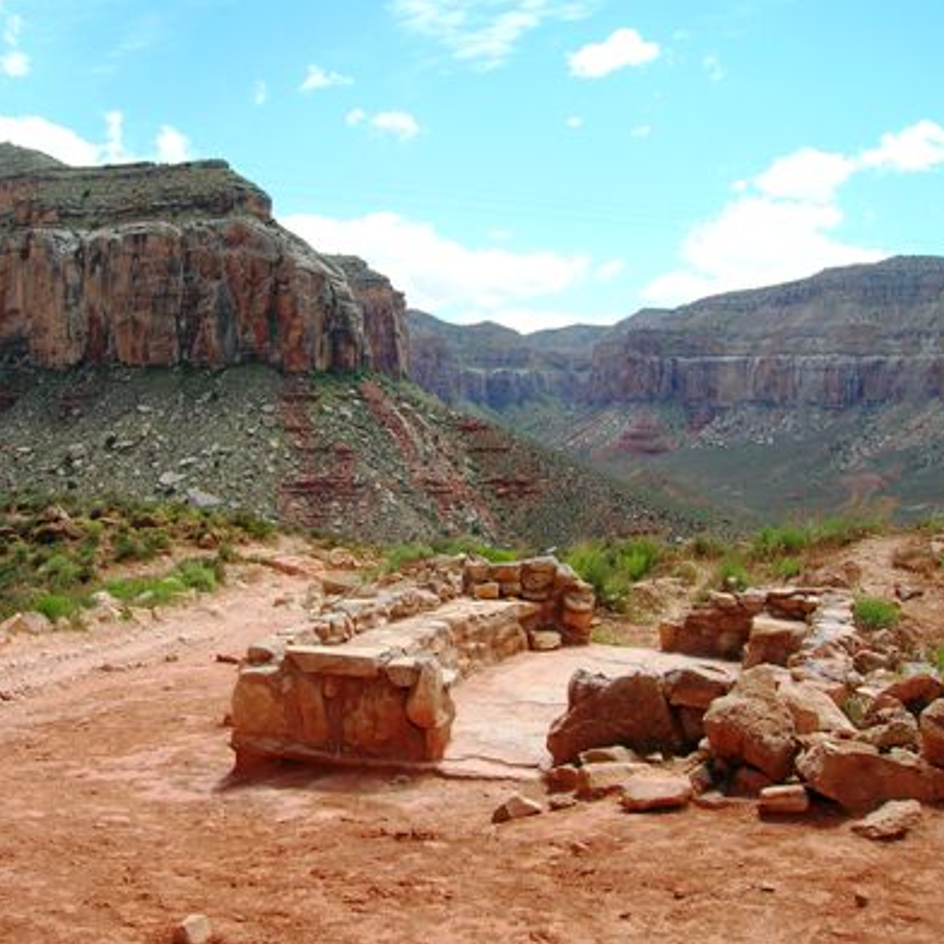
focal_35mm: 41
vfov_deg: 40.9
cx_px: 350
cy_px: 471
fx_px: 1265
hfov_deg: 40.6
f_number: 4.9
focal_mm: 5.7
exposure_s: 1/250
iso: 50
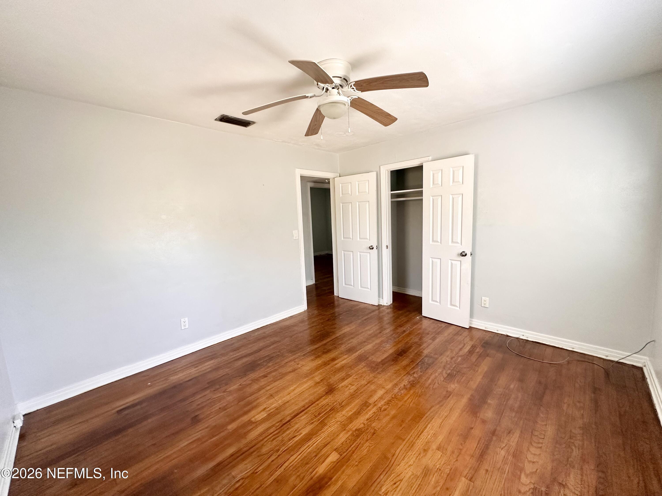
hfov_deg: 102.1
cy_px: 248
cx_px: 331
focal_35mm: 14
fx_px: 268
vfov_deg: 85.7
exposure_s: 1/99
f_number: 2.2
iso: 160
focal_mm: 2.22
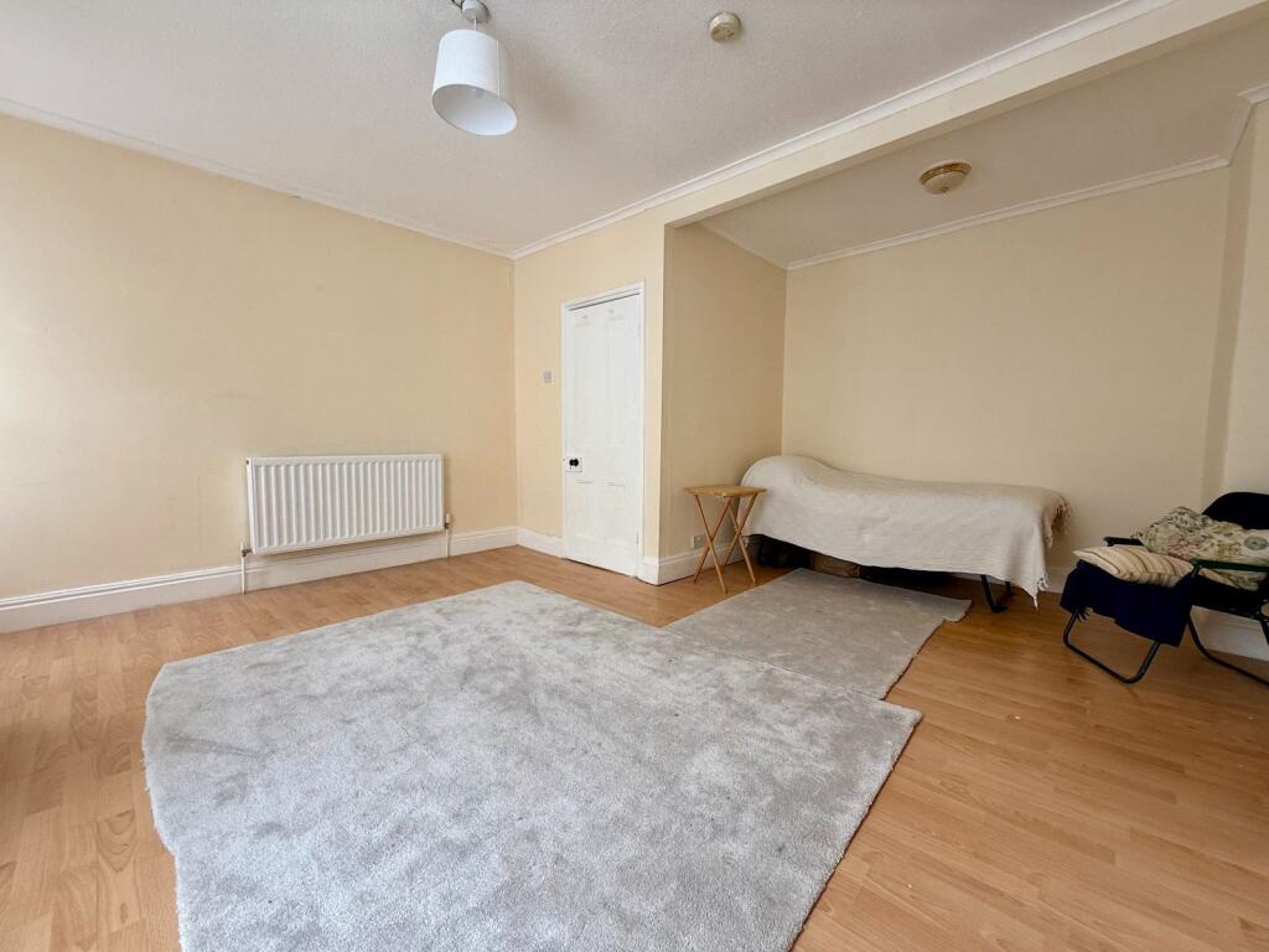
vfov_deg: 85.7
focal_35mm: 14
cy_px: 476
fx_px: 513
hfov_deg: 102.1
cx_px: 634
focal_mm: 2.22
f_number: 2.2
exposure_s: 1/99
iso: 64
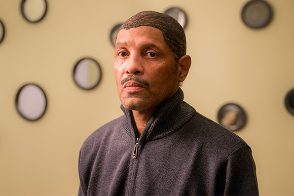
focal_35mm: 46
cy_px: 98
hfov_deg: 42.7
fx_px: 376
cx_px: 147
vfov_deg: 29.3
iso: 800
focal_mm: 46
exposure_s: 1/180
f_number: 2.8
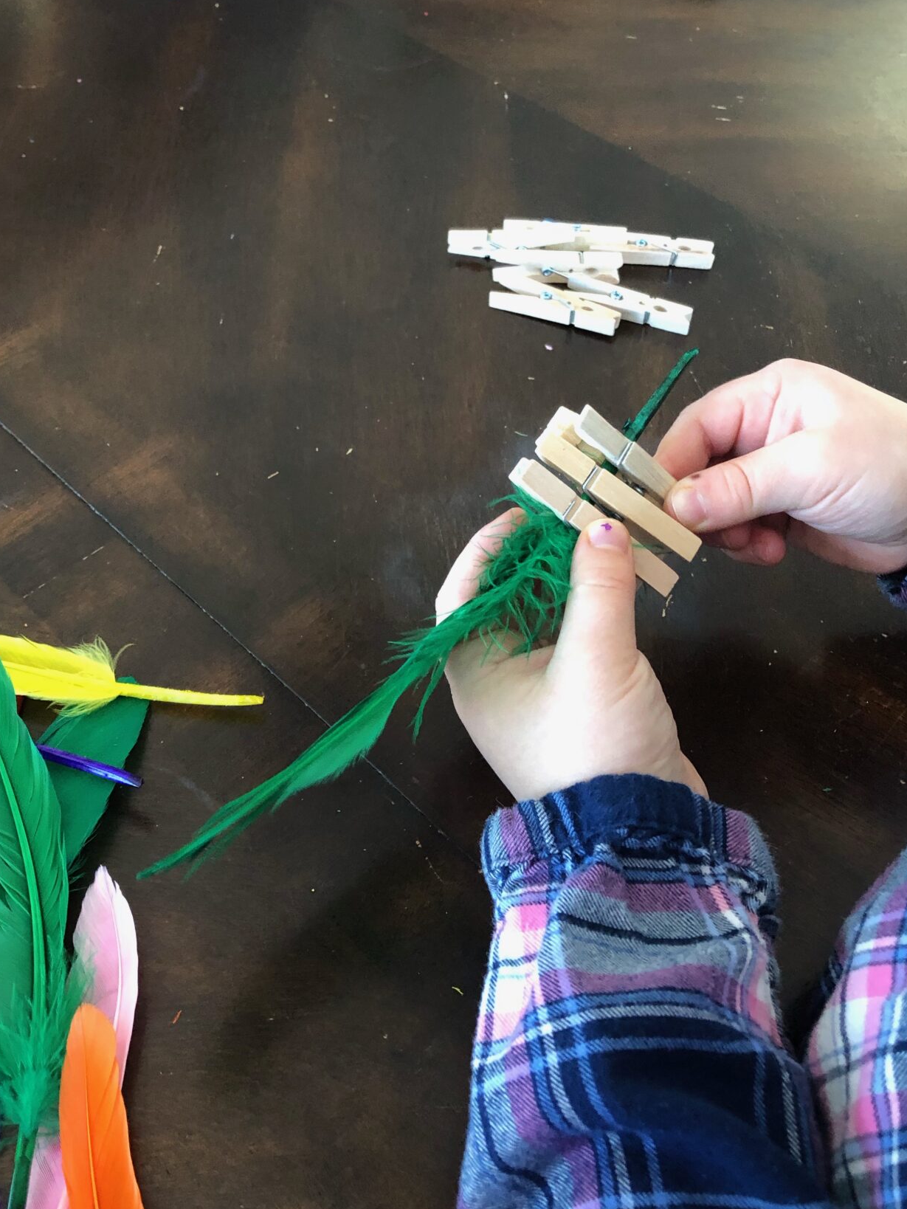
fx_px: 1222
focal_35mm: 35
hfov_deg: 40.7
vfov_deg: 52.5
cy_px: 523
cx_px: 428
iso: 80
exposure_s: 1/15
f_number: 1.8
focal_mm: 3.99
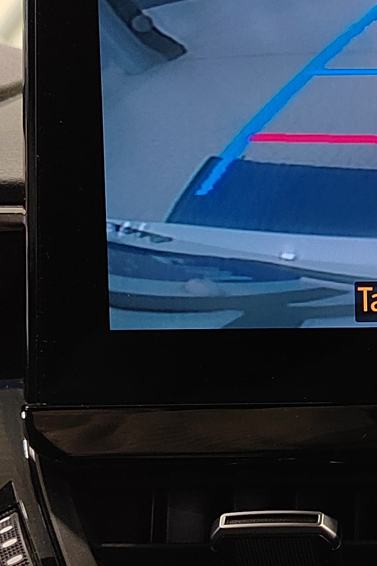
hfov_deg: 15.3
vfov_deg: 24.4
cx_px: 551
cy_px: 368
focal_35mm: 83
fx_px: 1303
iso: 1644
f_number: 1.9
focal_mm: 5.52
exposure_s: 1/50
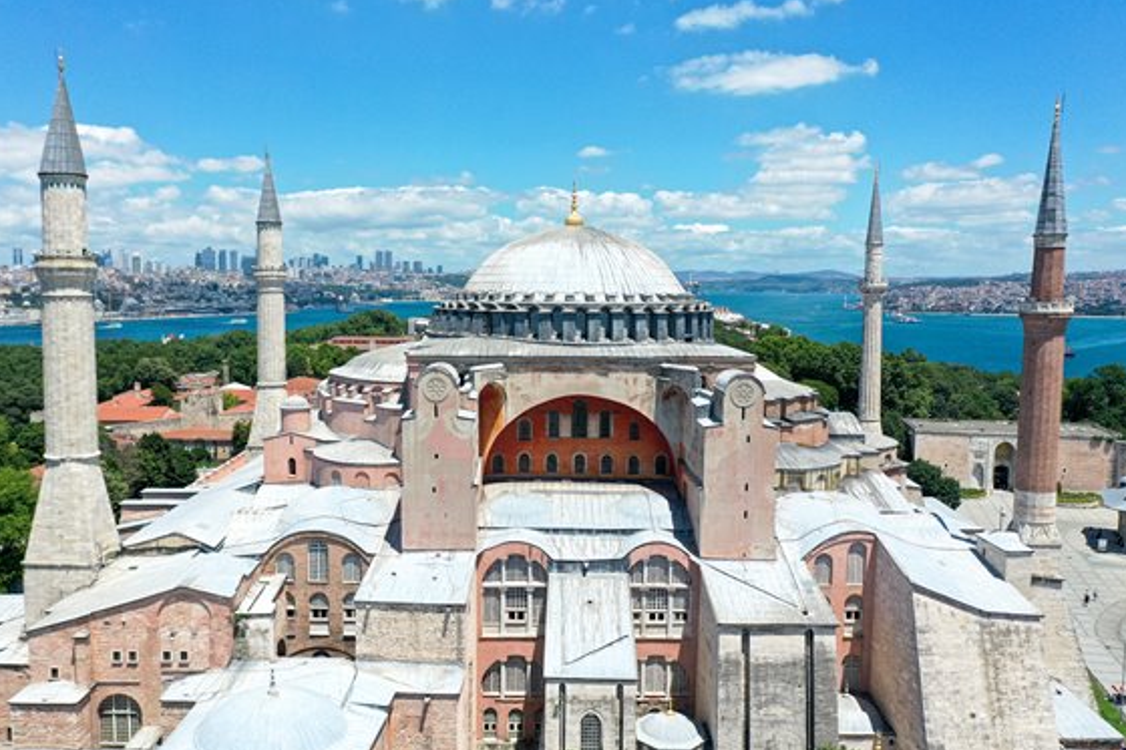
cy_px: 362
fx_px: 938
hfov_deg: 61.9
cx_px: 533
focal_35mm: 30
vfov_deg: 43.6
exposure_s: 1/2500
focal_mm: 10.26
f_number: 3.5
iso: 200
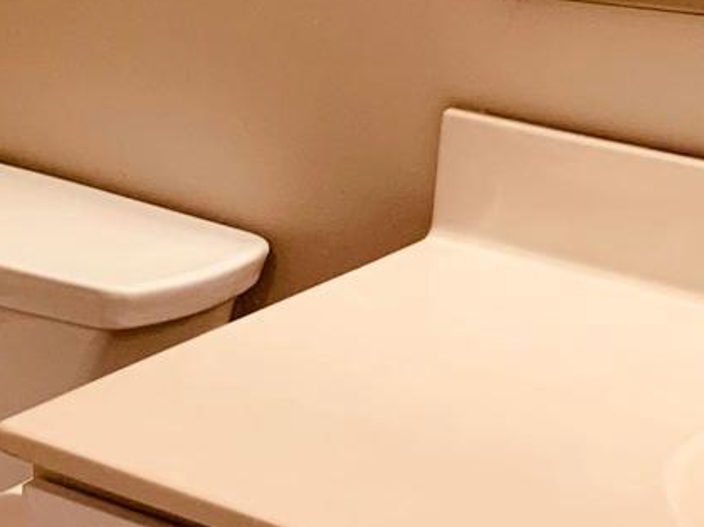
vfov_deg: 11.4
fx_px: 2582
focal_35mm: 127
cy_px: -159
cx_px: -59
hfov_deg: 15.2
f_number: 1.8
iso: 125
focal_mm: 4.25
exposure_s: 1/60
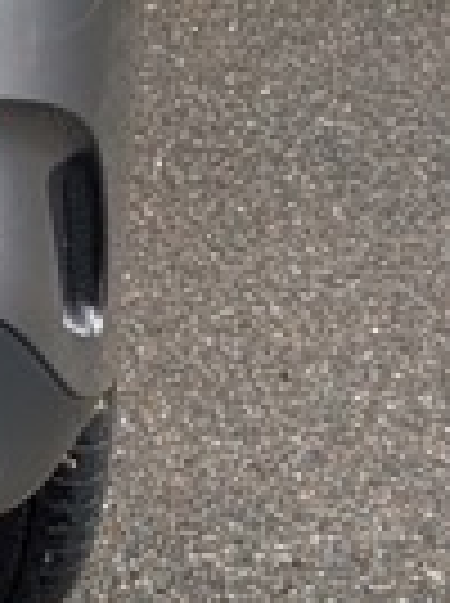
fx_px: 5095
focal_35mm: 293
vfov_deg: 6.7
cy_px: -144
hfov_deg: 4.8
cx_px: -1066
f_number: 1.68
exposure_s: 1/114
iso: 27
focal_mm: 6.9
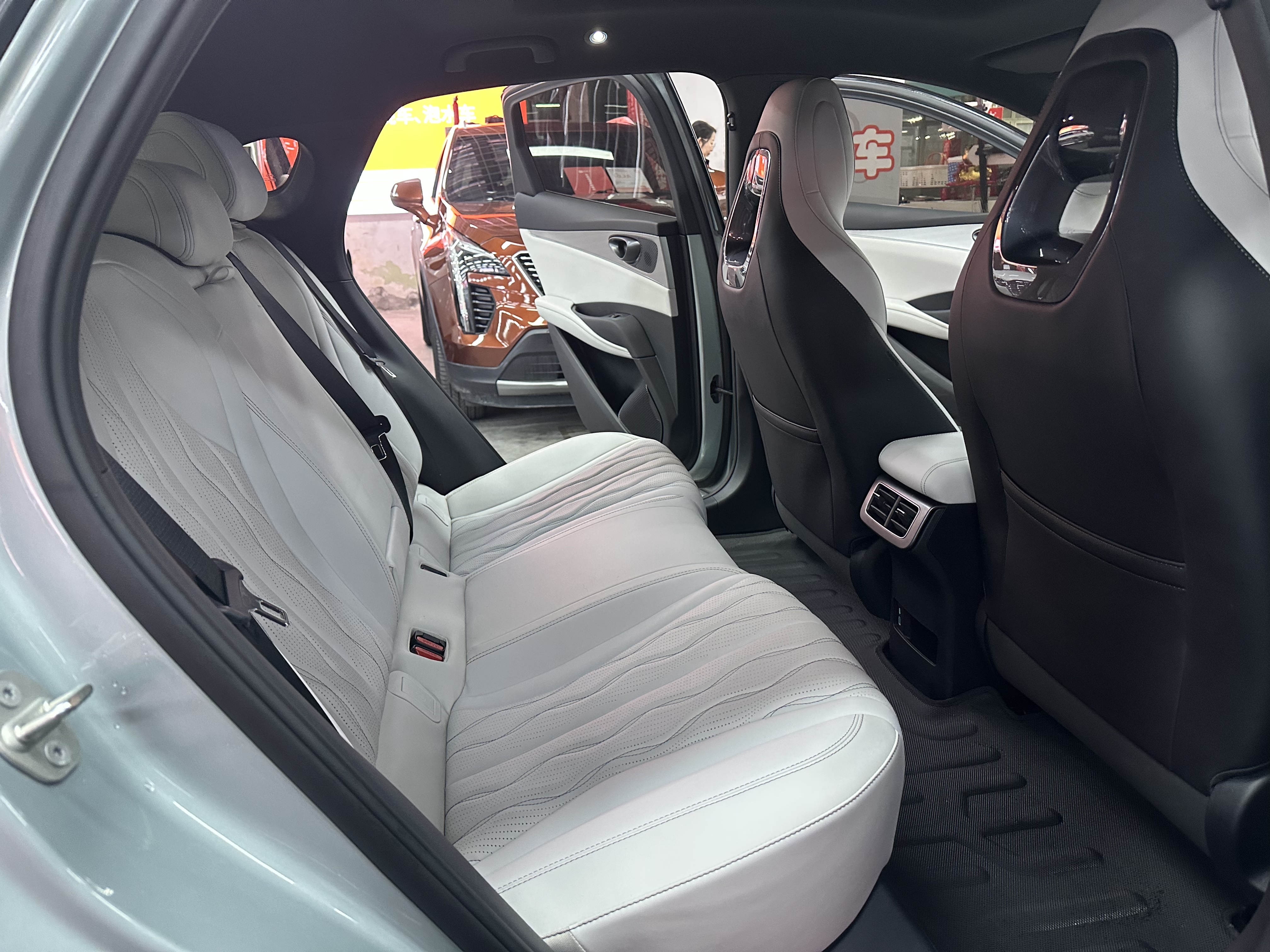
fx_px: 881
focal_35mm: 24
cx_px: 635
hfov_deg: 71.6
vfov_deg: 56.8
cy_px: 476
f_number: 1.78
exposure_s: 1/52
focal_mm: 6.86
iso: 400
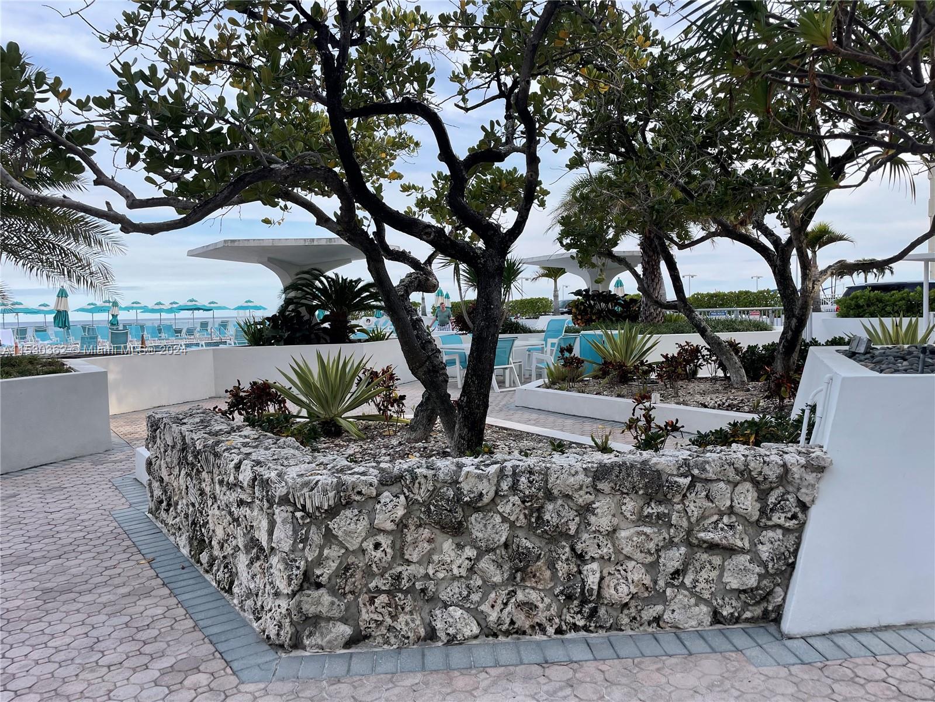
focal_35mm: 26
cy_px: 351
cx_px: 468
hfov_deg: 67.3
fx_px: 702
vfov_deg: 53.1
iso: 32
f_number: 1.6
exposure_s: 1/796
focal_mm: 4.2
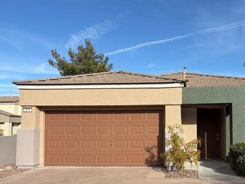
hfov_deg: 50.2
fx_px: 255
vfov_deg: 39.3
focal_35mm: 36
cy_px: 120
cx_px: 169
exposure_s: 1/2985
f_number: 1.6
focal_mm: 5.96
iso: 50
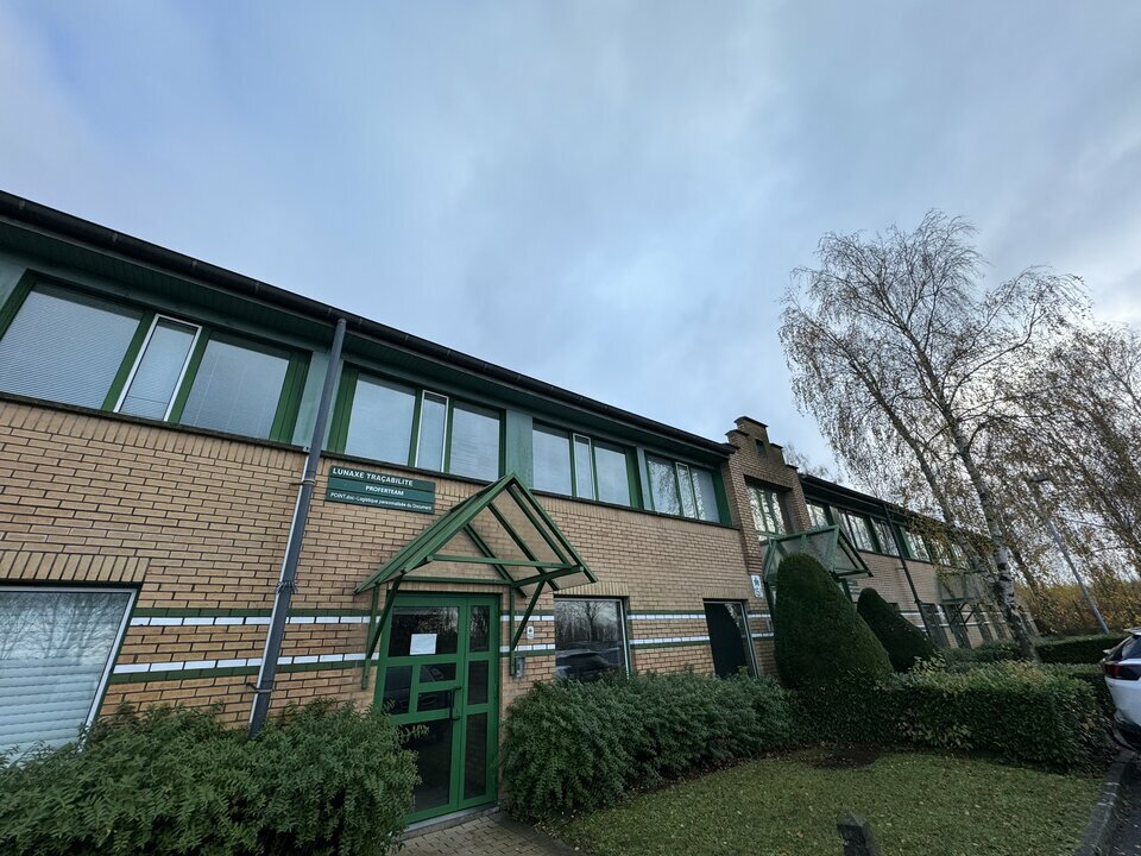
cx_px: 570
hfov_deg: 102.1
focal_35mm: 14
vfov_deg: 85.7
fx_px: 461
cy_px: 428
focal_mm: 2.22
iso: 40
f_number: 2.2
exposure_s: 1/498
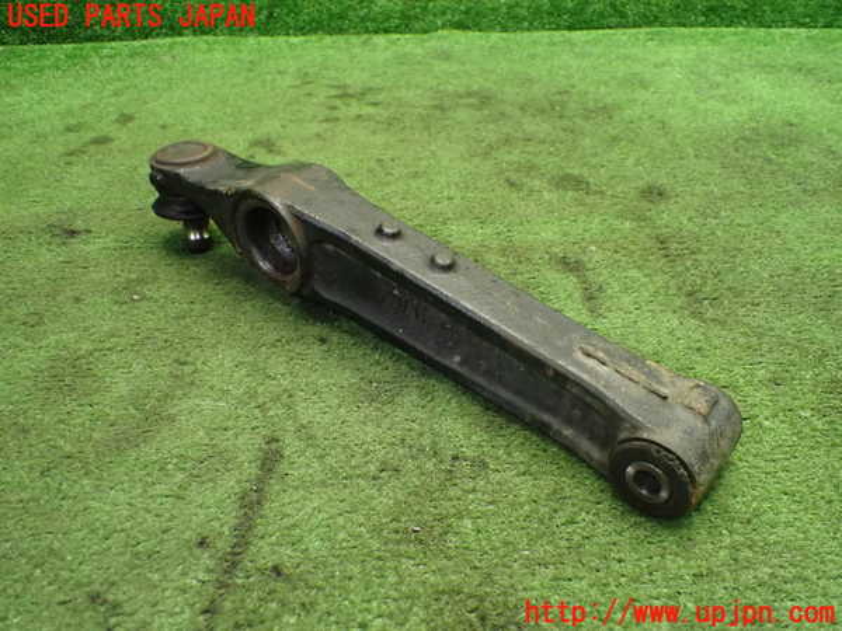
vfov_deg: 46.8
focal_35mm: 30
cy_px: 316
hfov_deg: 60.0
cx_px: 421
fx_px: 730
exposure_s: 1/100
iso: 800
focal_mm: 5.4
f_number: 2.3
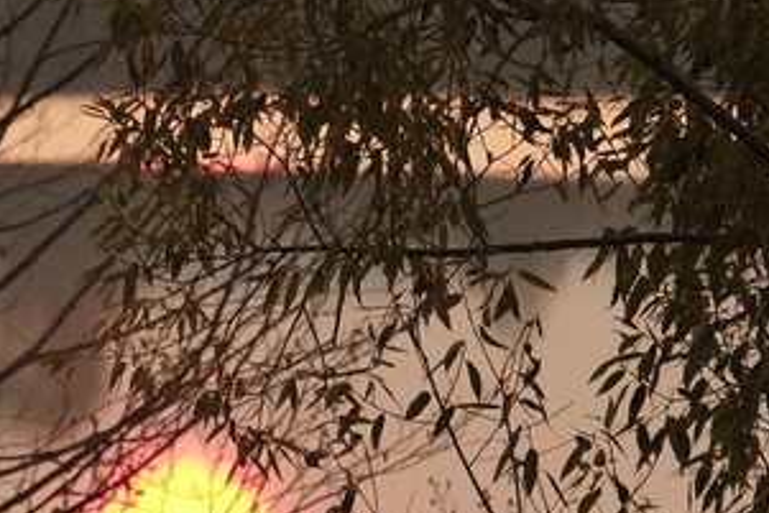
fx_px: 19084
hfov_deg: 2.3
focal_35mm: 893
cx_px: 130
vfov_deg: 1.5
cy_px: -157
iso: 500
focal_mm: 128
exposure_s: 1/250
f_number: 5
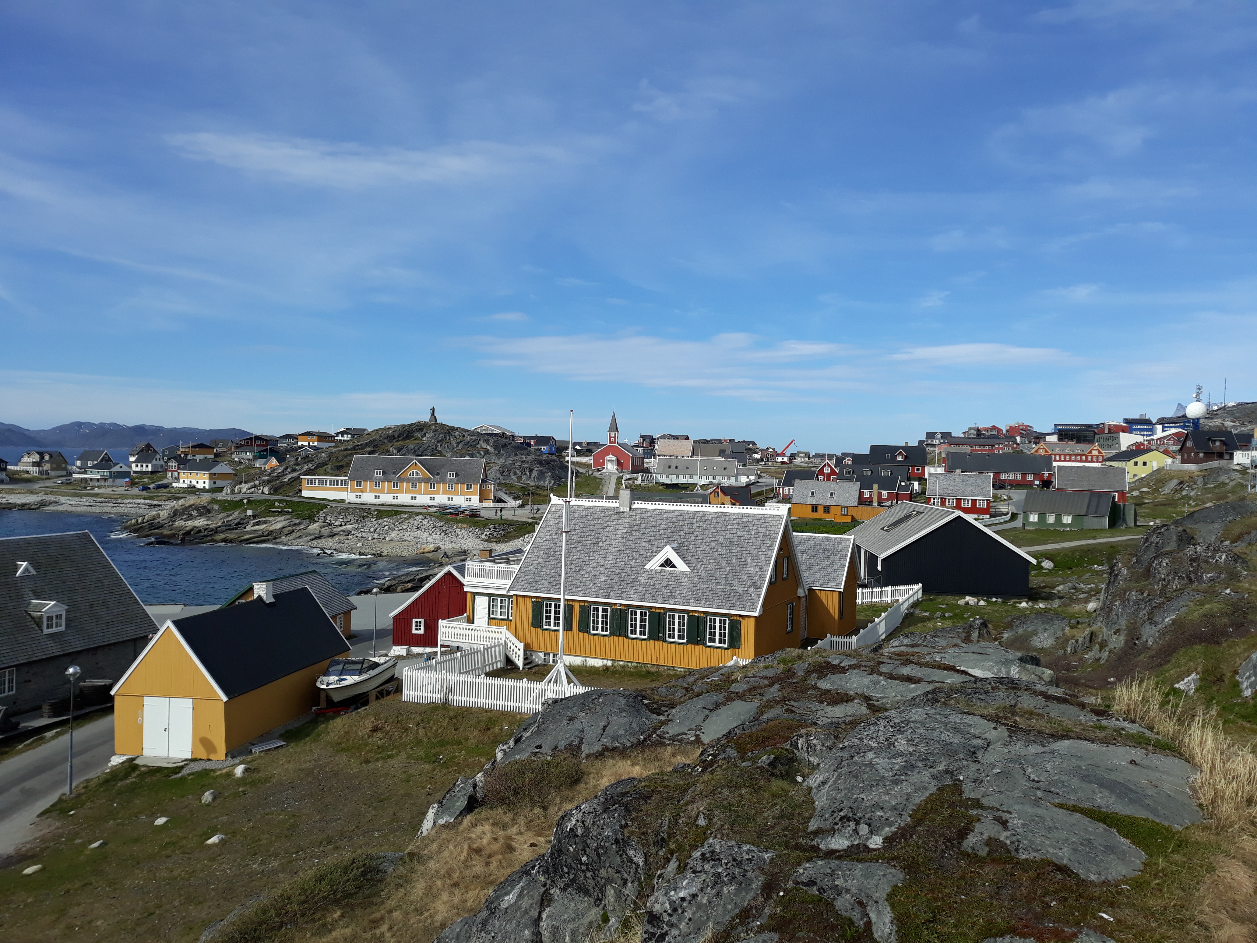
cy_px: 472
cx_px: 628
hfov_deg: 65.3
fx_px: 980
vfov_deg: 51.4
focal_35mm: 27
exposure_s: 1/2604
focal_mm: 3.71
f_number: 1.7
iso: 40
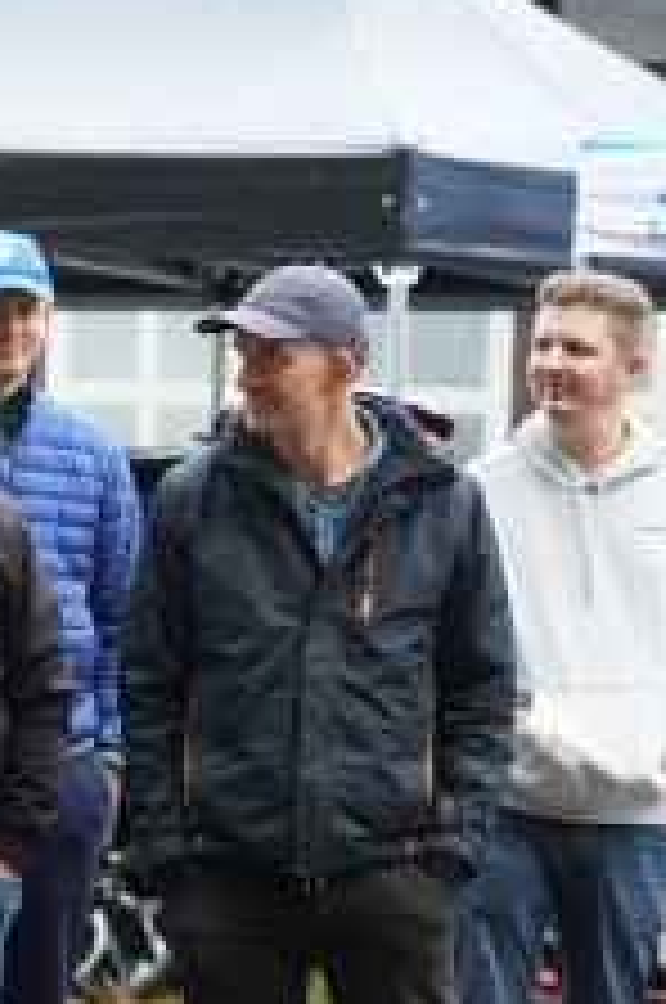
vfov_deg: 9.4
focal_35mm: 220
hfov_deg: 6.2
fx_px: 6124
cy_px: 702
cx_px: -166
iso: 400
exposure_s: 1/200
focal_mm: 70
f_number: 3.5
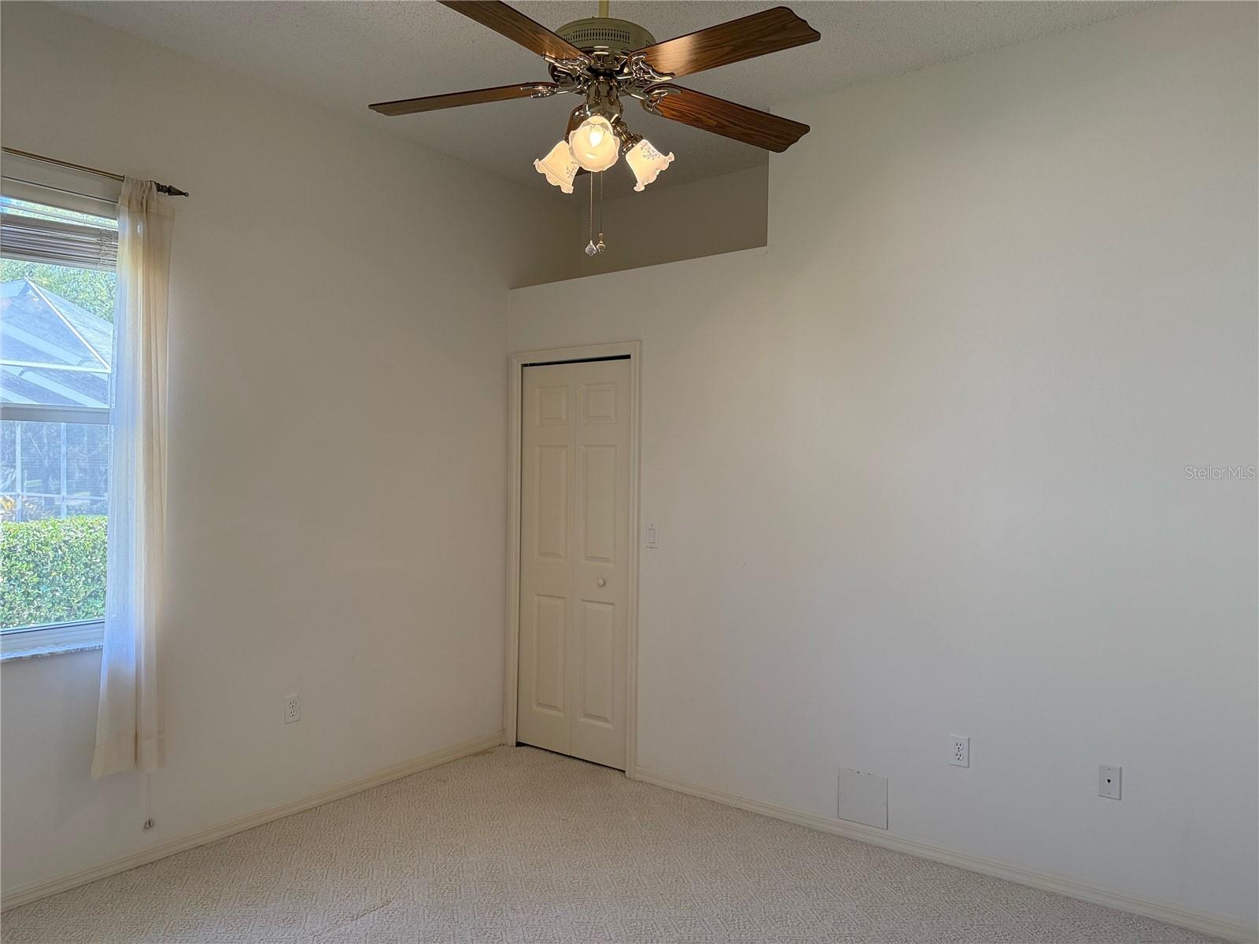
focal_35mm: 24
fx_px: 873
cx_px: 630
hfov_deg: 71.6
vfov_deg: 56.8
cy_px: 472
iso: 200
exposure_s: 1/209
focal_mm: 6.76
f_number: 1.78
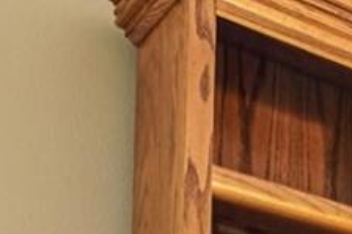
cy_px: 661
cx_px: 1089
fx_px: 977
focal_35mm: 100
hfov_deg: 11.1
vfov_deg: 10.5
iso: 400
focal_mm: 14
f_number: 8
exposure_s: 1/4
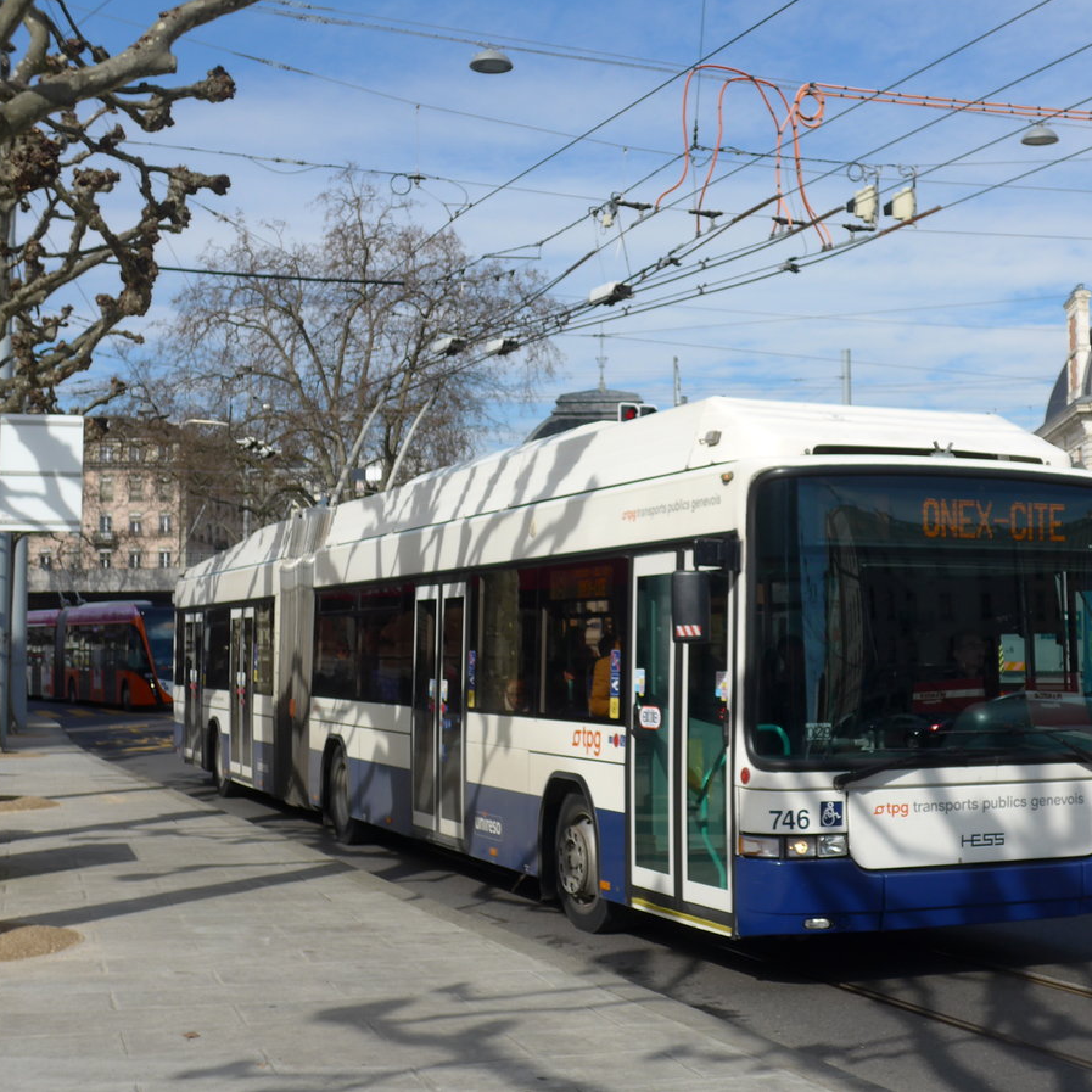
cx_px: 683
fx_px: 1856
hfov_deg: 32.6
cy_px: 545
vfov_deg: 32.8
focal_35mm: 52
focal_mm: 9
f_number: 3.2
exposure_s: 1/1600
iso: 80
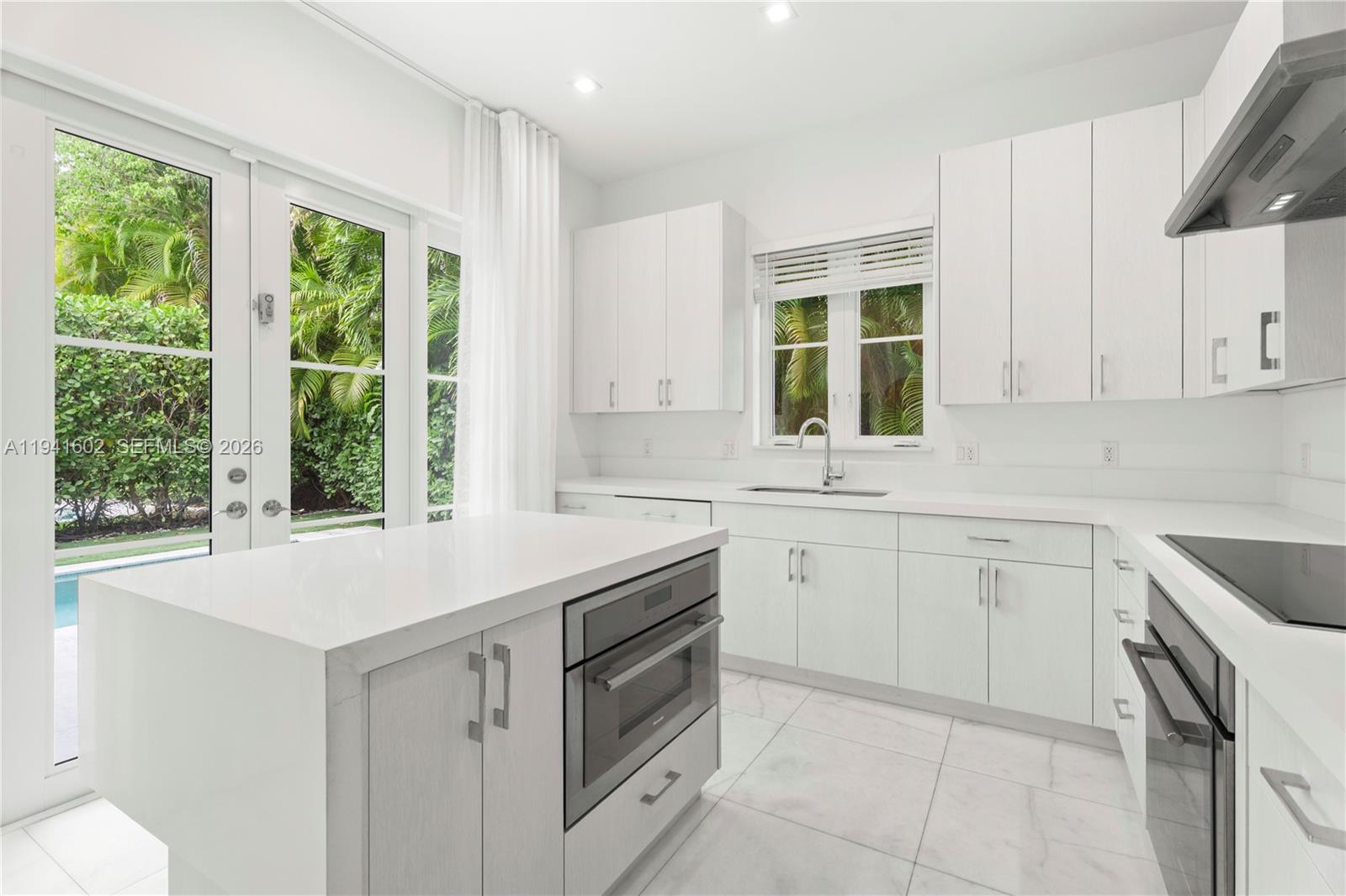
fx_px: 598
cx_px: 673
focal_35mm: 16
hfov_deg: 96.7
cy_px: 448
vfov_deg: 73.7
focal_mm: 16
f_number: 8
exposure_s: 1/5
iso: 400
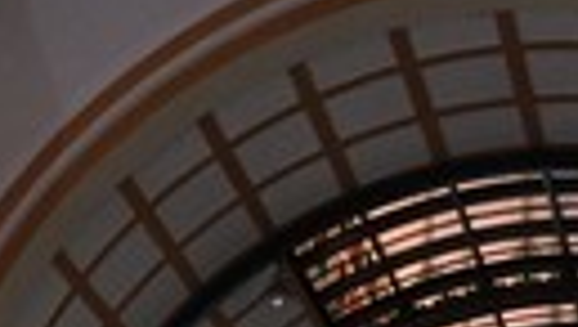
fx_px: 1873
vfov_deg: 9.0
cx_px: -139
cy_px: 777
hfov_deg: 16.7
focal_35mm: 122
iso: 64
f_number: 2.2
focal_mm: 4.15
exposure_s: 1/33
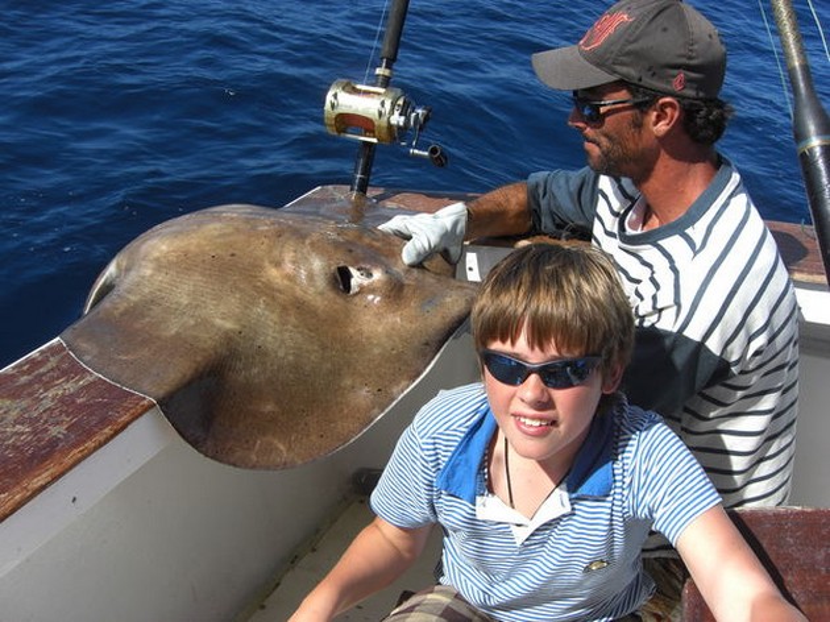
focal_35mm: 38
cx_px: 415
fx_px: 911
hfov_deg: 49.0
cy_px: 311
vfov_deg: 37.7
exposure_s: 1/800
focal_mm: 7.9
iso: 80
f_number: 4
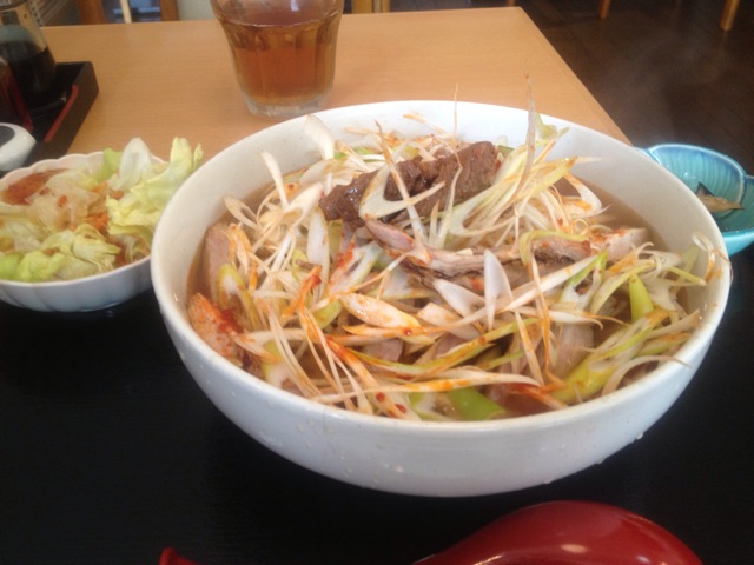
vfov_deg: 40.7
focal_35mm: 35
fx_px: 762
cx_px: 377
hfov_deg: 52.6
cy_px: 282
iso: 125
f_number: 2.4
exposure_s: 1/20
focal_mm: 4.28
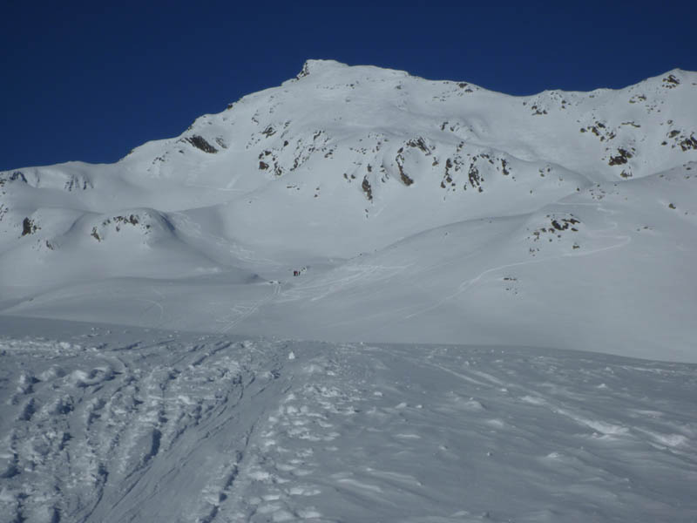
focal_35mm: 75
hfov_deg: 26.0
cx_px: 348
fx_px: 1510
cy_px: 262
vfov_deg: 19.6
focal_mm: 13.2
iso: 80
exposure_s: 1/1000
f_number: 8
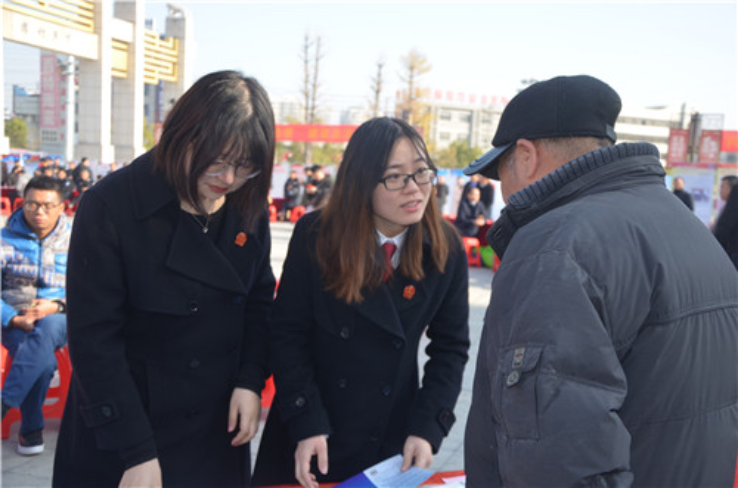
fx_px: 767
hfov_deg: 51.4
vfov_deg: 35.3
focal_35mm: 38
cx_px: 369
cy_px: 244
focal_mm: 25
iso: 100
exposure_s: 1/200
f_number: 4.5
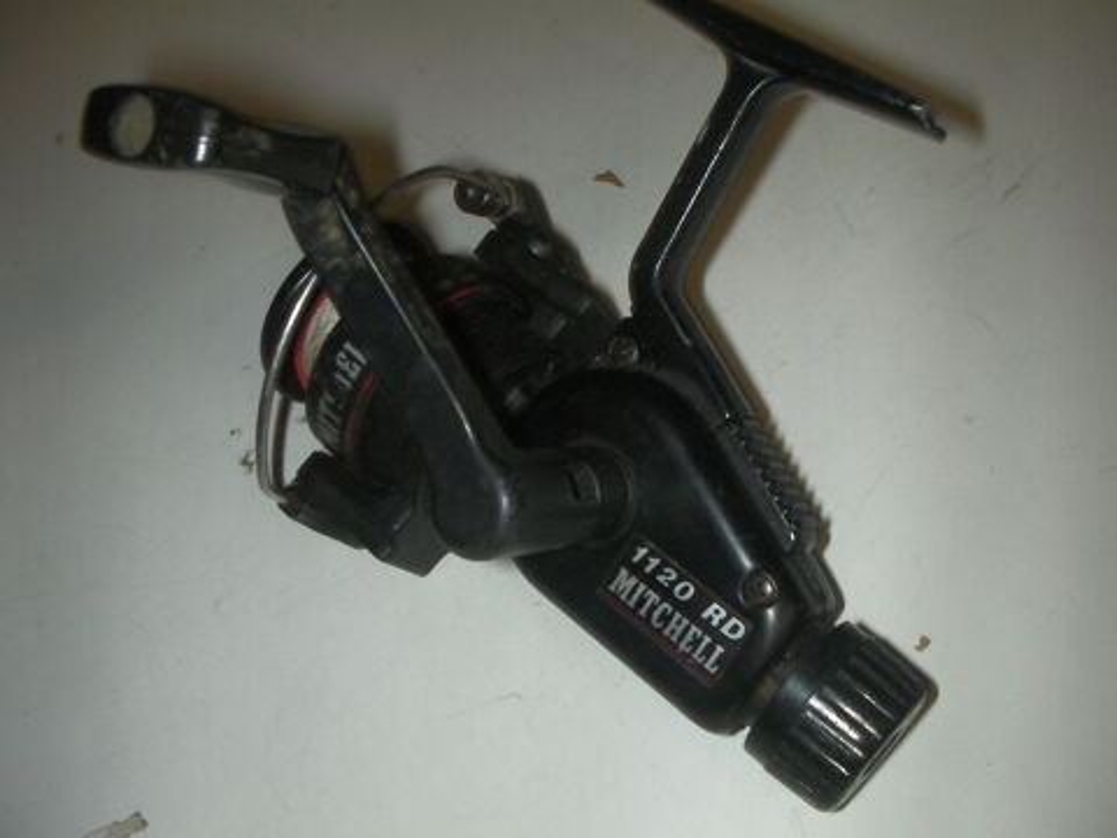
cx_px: 558
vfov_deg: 37.7
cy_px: 419
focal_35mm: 38
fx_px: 1226
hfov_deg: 49.0
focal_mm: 6.3
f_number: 5.6
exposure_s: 1/30
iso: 200
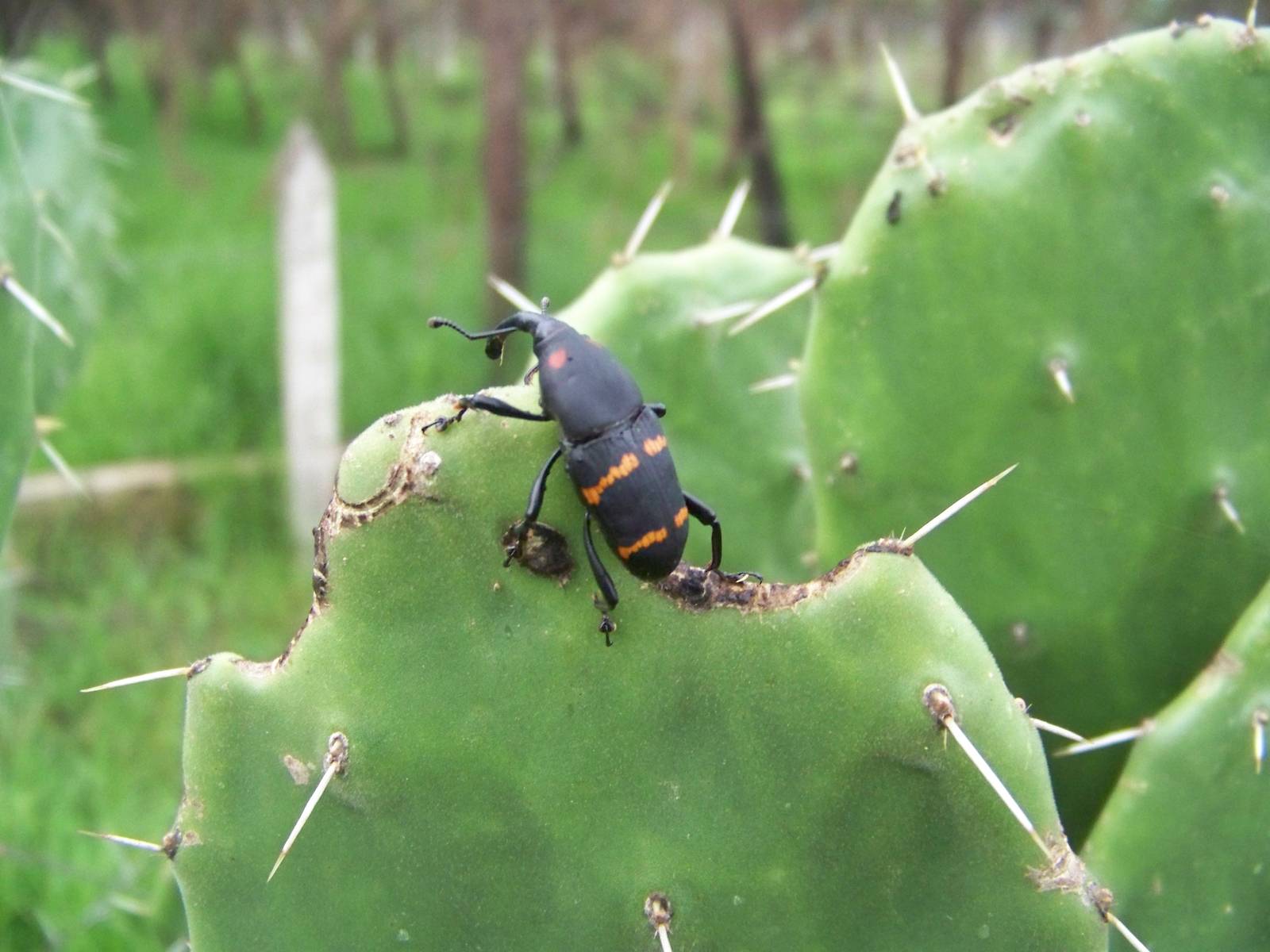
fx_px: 1321
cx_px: 635
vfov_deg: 39.7
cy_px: 476
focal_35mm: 36
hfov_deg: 51.4
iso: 320
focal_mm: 5.85
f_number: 2.8
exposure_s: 1/30
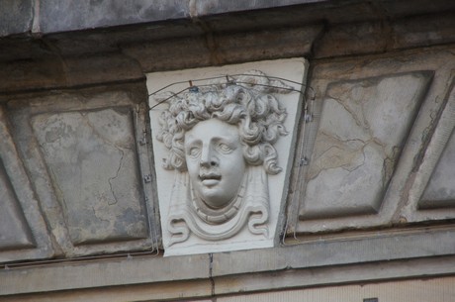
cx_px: 228
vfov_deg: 4.6
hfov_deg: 6.9
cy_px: 151
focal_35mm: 300
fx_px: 3785
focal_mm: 200
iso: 1000
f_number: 6.3
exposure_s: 1/320
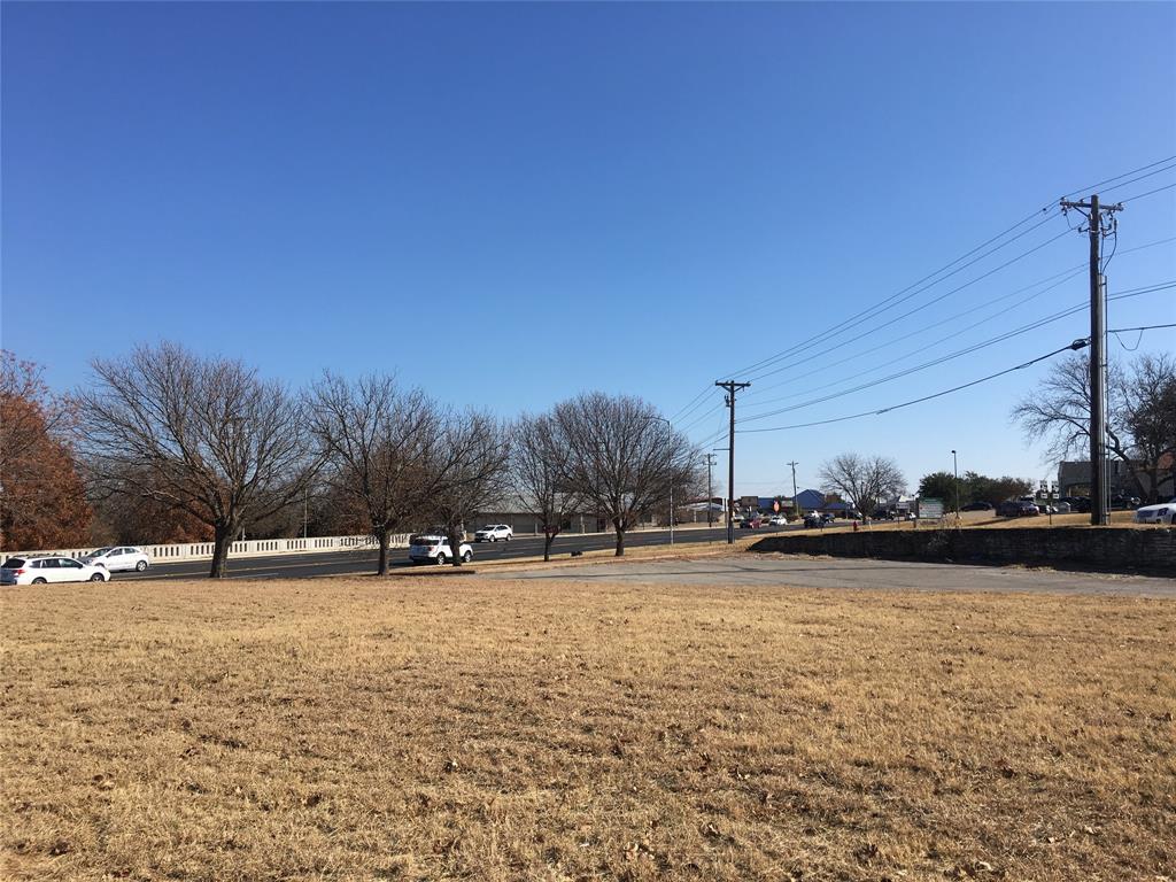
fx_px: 985
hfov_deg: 61.7
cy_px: 441
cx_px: 588
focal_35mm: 29
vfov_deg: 48.2
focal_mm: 4.15
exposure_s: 1/1748
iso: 25
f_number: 2.2
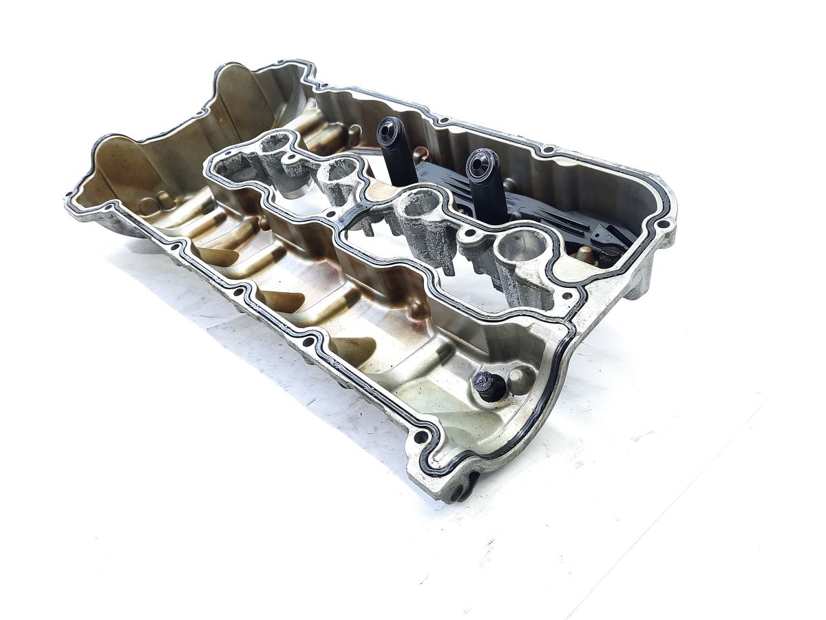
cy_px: 310
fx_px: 597
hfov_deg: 69.4
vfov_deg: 54.9
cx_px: 413
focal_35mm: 25
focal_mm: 4.6
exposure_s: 1/60
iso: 200
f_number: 2
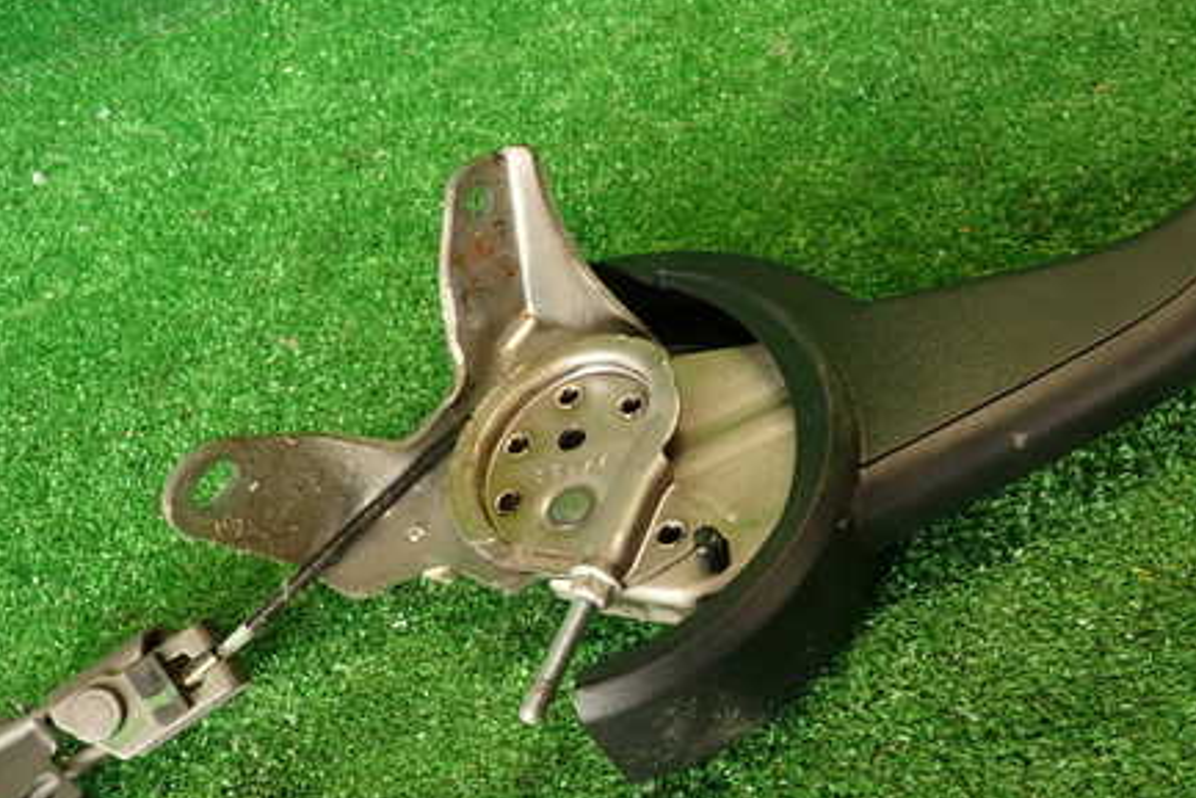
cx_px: 685
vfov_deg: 36.8
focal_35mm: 36
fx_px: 1196
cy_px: 456
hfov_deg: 52.9
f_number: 2
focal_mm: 4.5
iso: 200
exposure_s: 1/40
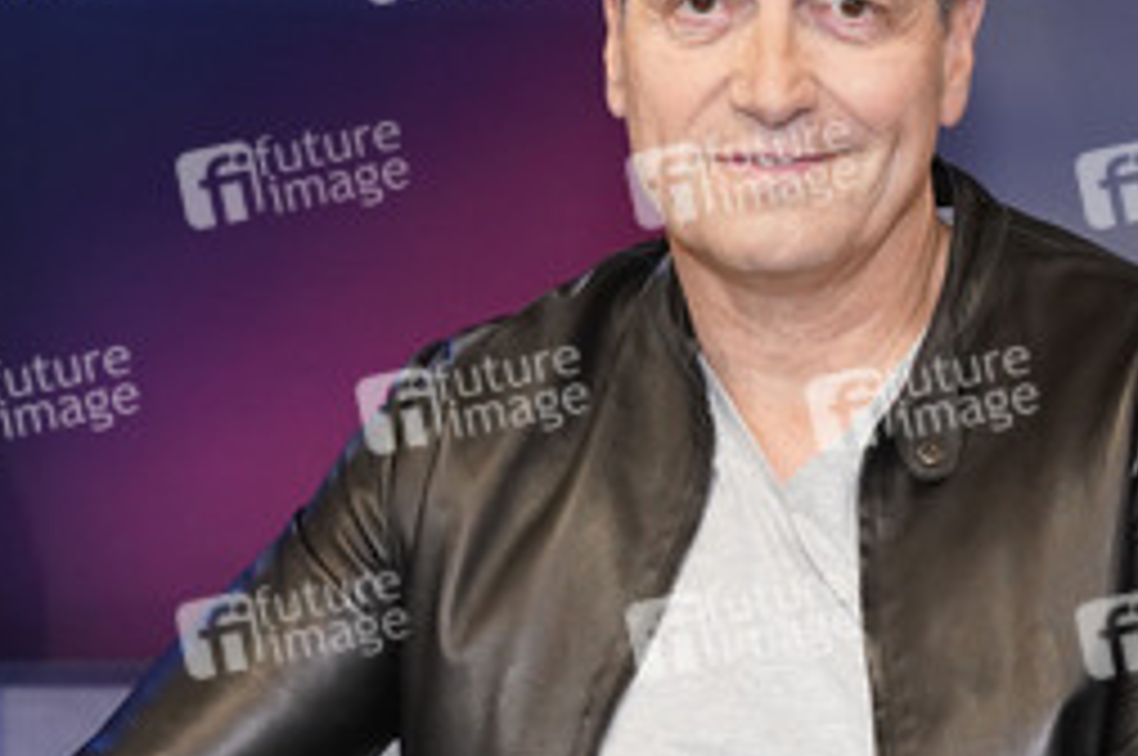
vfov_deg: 20.5
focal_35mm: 66
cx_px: 803
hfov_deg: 30.2
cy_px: 288
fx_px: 2084
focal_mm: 37
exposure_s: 1/160
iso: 2000
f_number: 5
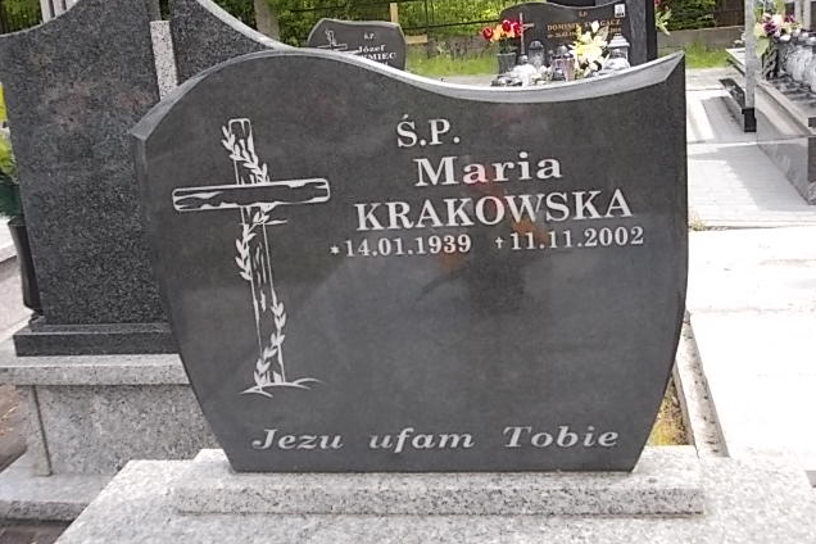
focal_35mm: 45
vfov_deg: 29.9
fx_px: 1020
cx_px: 408
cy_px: 289
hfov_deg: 43.6
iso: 80
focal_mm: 6.1
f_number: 3.3
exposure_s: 1/200
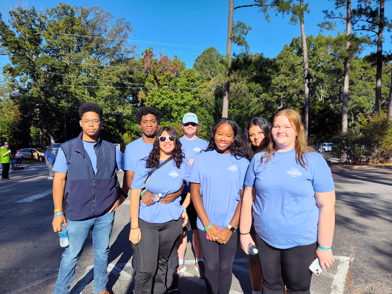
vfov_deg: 58.9
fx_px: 260
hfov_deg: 73.9
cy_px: 147
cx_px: 196
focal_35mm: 23
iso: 100
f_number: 1.8
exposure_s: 1/1320
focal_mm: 5.56
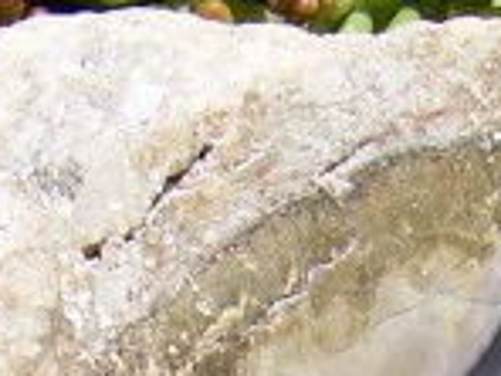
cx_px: 443
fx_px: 2663
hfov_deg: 10.7
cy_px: 881
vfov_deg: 7.6
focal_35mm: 184
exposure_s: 1/750
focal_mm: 5.6
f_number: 4.8
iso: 80
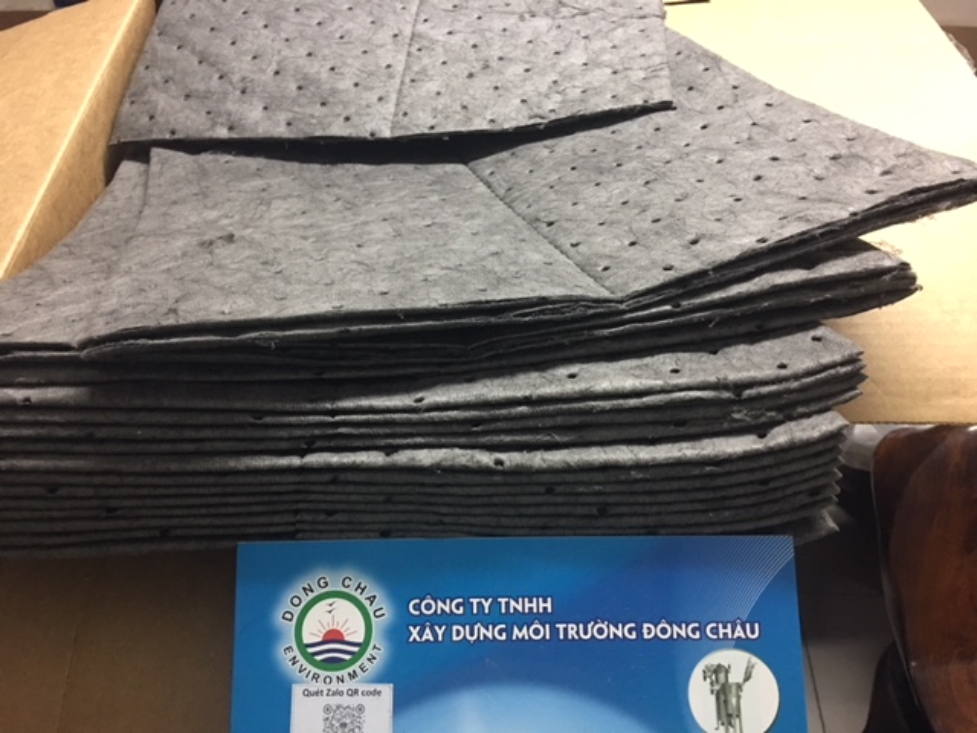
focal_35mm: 29
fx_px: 818
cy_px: 366
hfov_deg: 61.7
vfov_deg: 48.2
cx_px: 488
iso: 160
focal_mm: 4.15
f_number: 2.2
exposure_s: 1/8
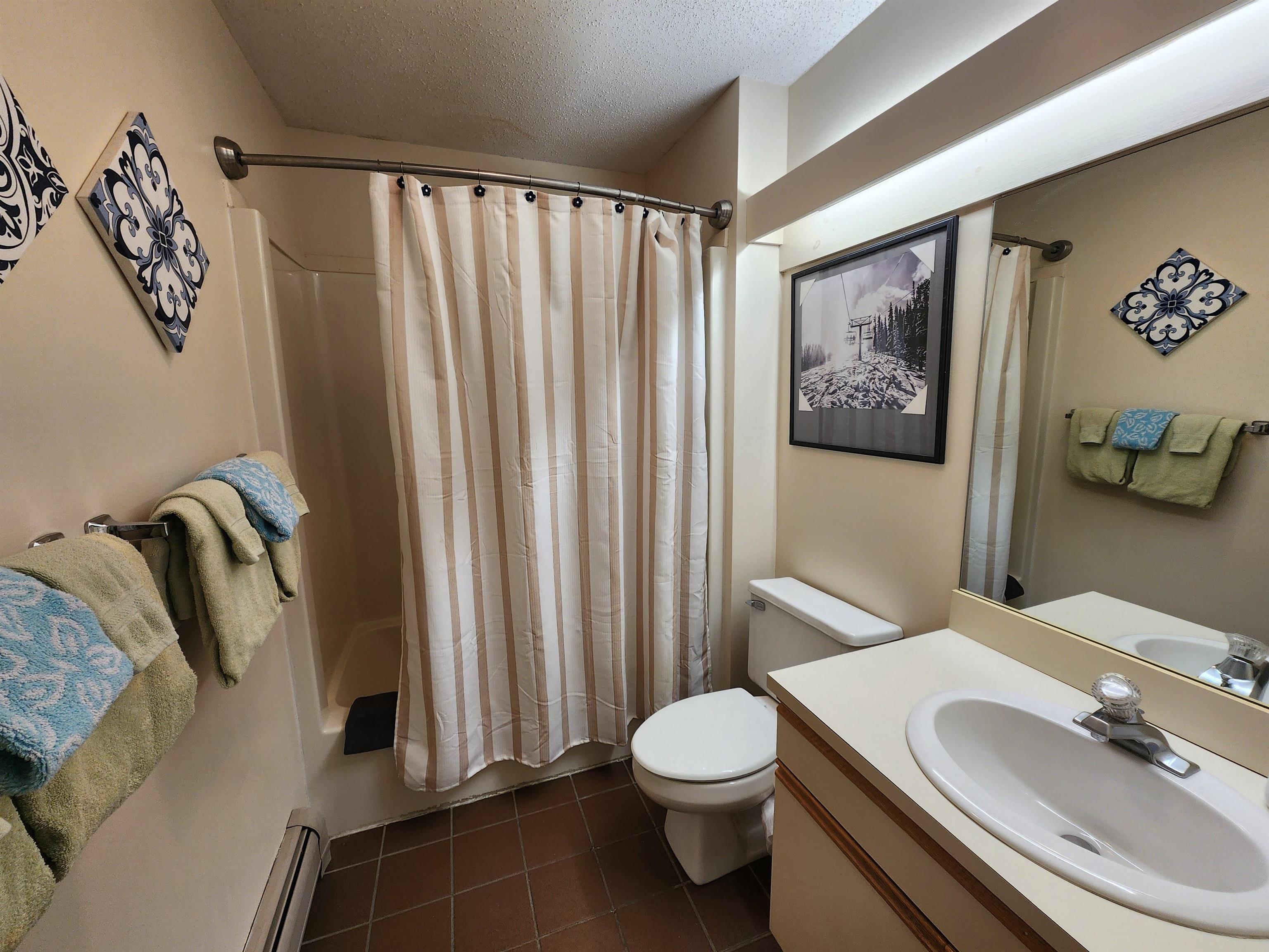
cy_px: 476
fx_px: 477
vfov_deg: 89.9
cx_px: 634
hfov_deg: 106.2
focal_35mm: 13
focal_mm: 2.2
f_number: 2.2
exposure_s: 1/60
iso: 125
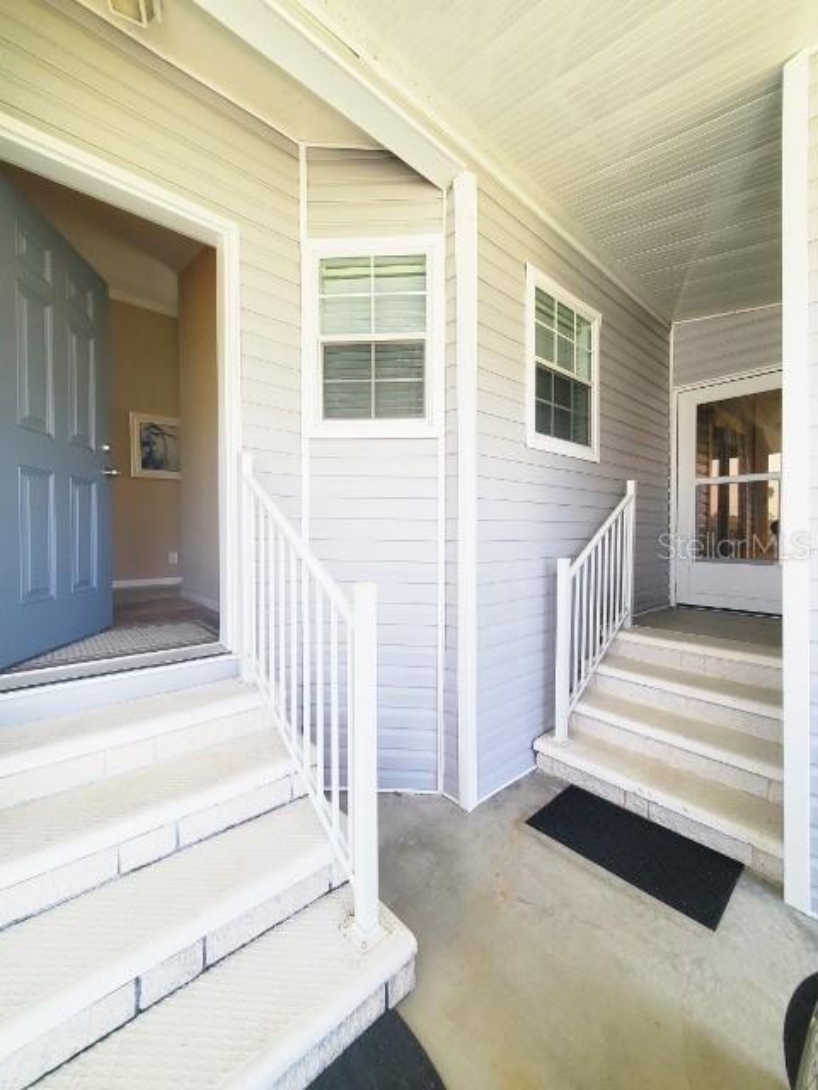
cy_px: 545
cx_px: 409
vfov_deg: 106.2
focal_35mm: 13
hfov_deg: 89.9
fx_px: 410
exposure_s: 1/120
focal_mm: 1.8
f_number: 2.2
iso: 64
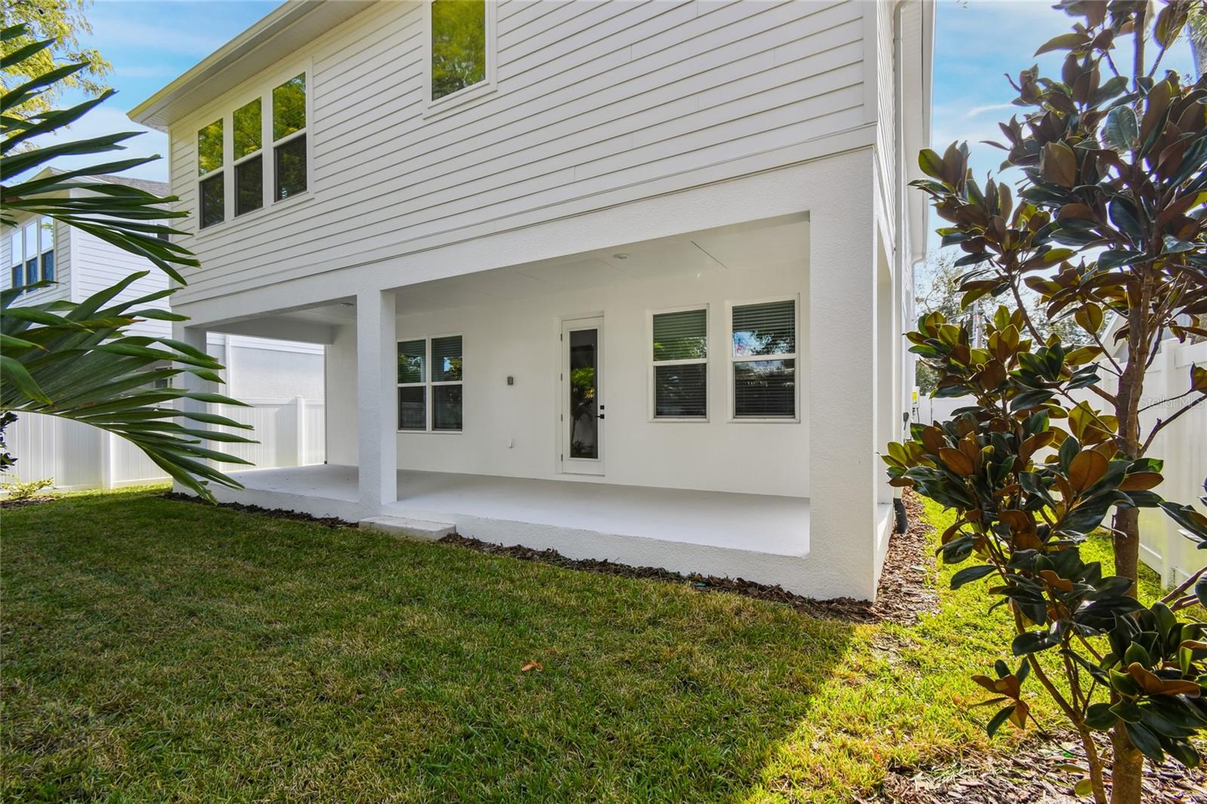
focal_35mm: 15
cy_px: 402
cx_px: 604
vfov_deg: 77.3
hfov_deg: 100.4
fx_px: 503
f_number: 7.1
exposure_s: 1/160
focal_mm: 10
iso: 100
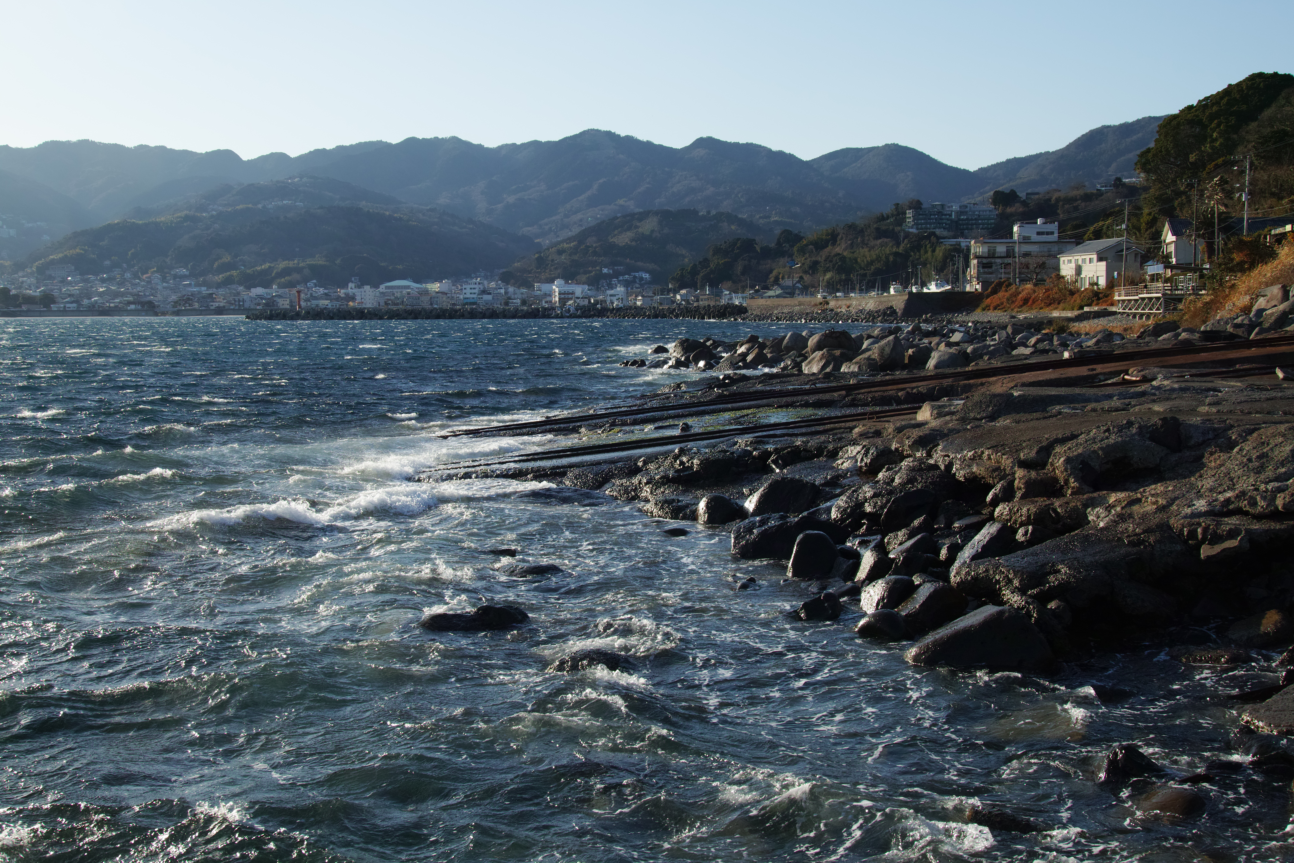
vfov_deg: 32.6
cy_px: 432
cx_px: 647
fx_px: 1474
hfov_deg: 47.4
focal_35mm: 41
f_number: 9
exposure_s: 1/250
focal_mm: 31
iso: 100
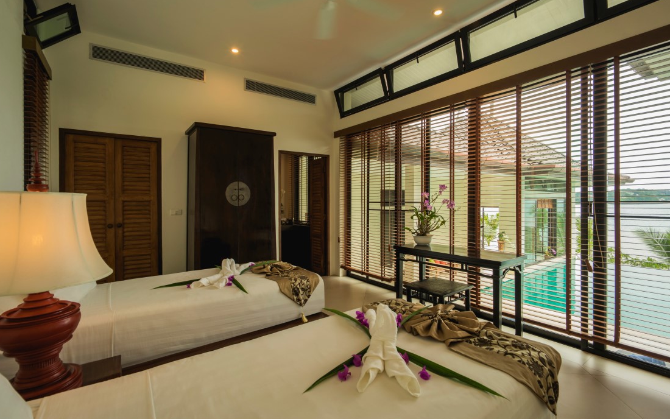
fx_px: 292
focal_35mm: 16
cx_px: 341
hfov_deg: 97.8
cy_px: 203
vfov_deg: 71.3
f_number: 5.6
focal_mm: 15
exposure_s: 1/50
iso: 200
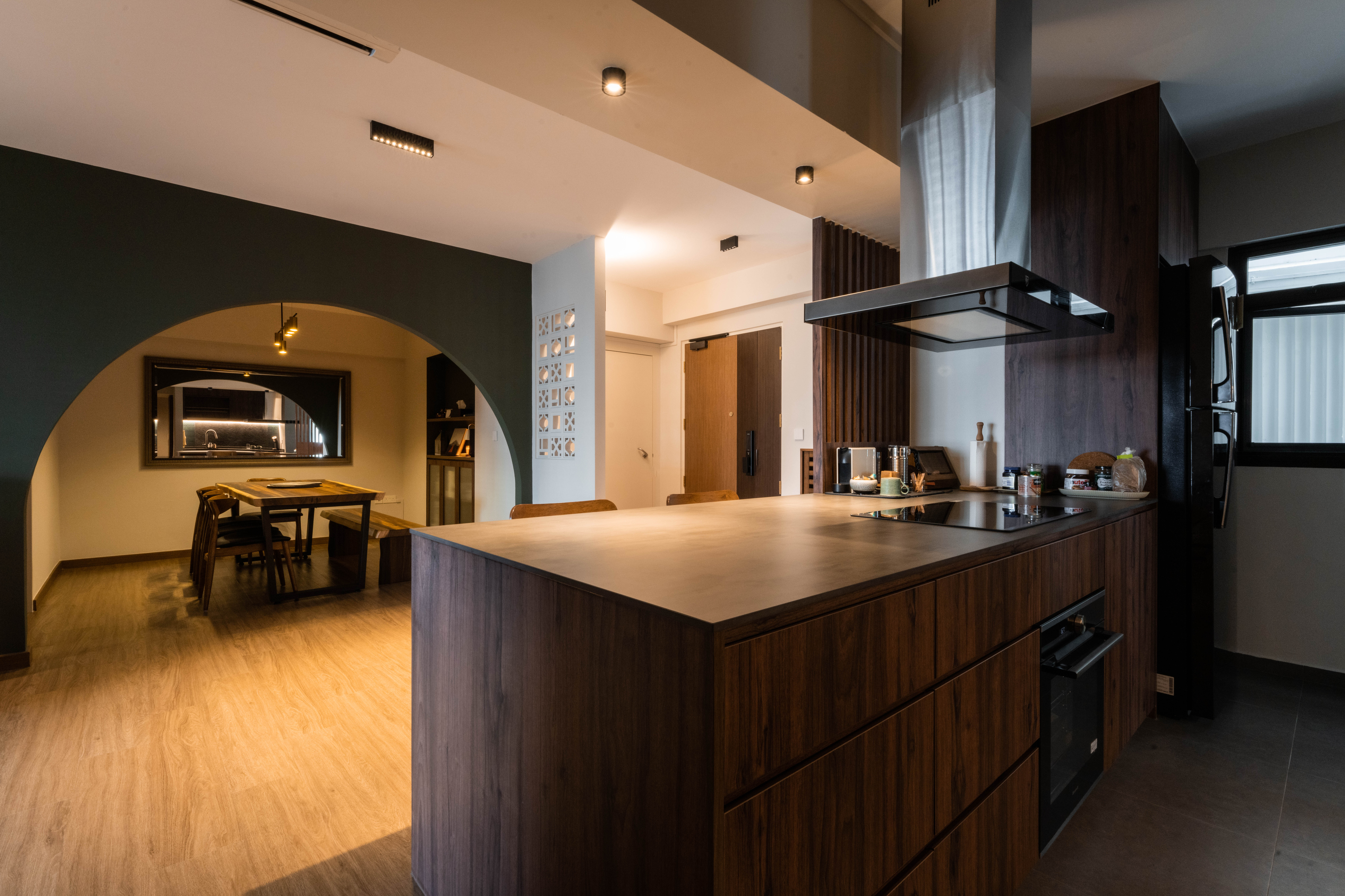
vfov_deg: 73.7
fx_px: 598
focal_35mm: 16
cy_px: 448
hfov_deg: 96.7
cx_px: 672
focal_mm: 16
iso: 800
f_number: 20
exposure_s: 1.3
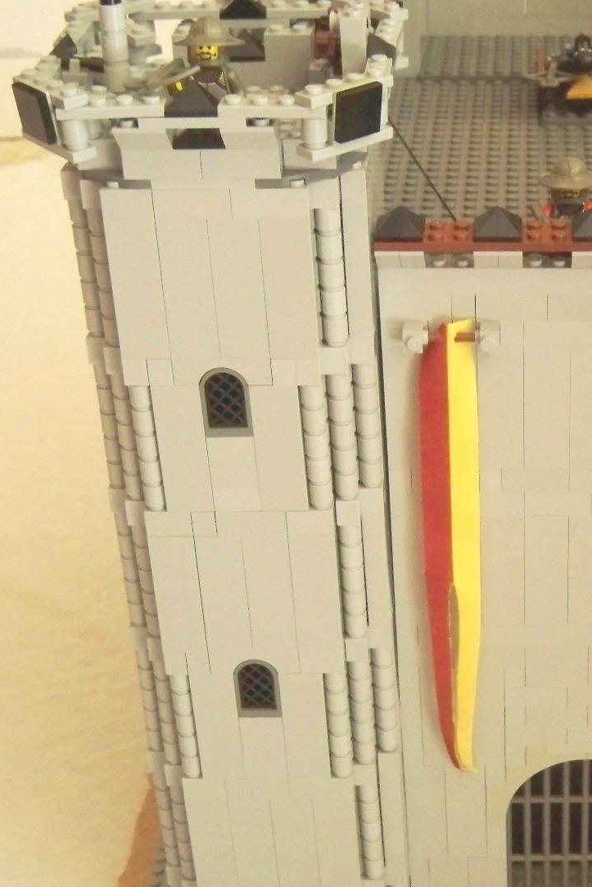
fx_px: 1751
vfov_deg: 28.4
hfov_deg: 18.7
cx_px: 590
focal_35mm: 71
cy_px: 494
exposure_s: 1/25
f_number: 3.1
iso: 400
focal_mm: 7.9
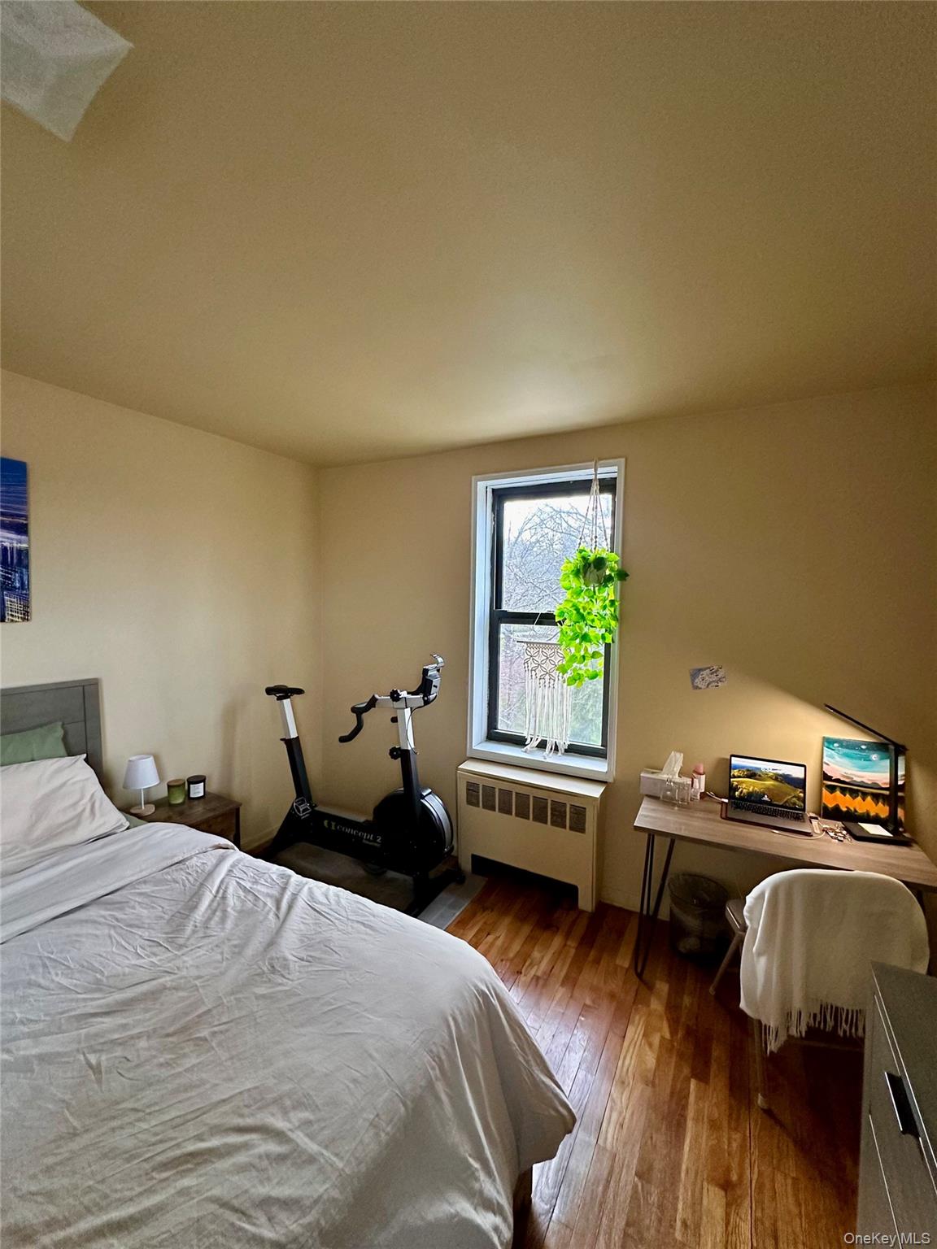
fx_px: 505
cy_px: 624
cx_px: 468
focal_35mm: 14
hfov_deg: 85.7
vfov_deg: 102.1
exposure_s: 1/60
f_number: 2.2
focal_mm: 2.22
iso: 400
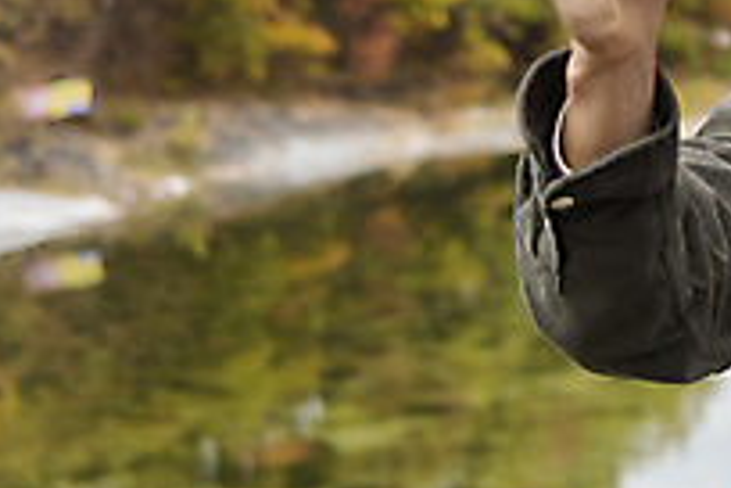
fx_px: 2274
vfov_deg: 12.1
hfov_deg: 17.4
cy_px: -36
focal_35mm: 112
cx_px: 867
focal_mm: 38
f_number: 2.8
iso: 400
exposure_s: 1/400
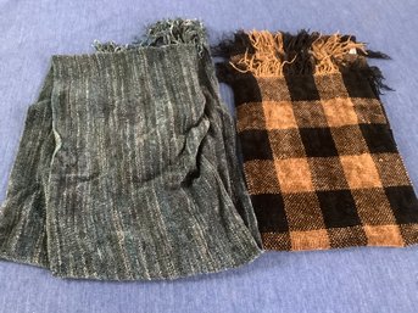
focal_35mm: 31
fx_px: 374
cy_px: 156
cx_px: 209
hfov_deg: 58.4
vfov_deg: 45.4
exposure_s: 1/24
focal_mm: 3.3
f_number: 2.4
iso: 640
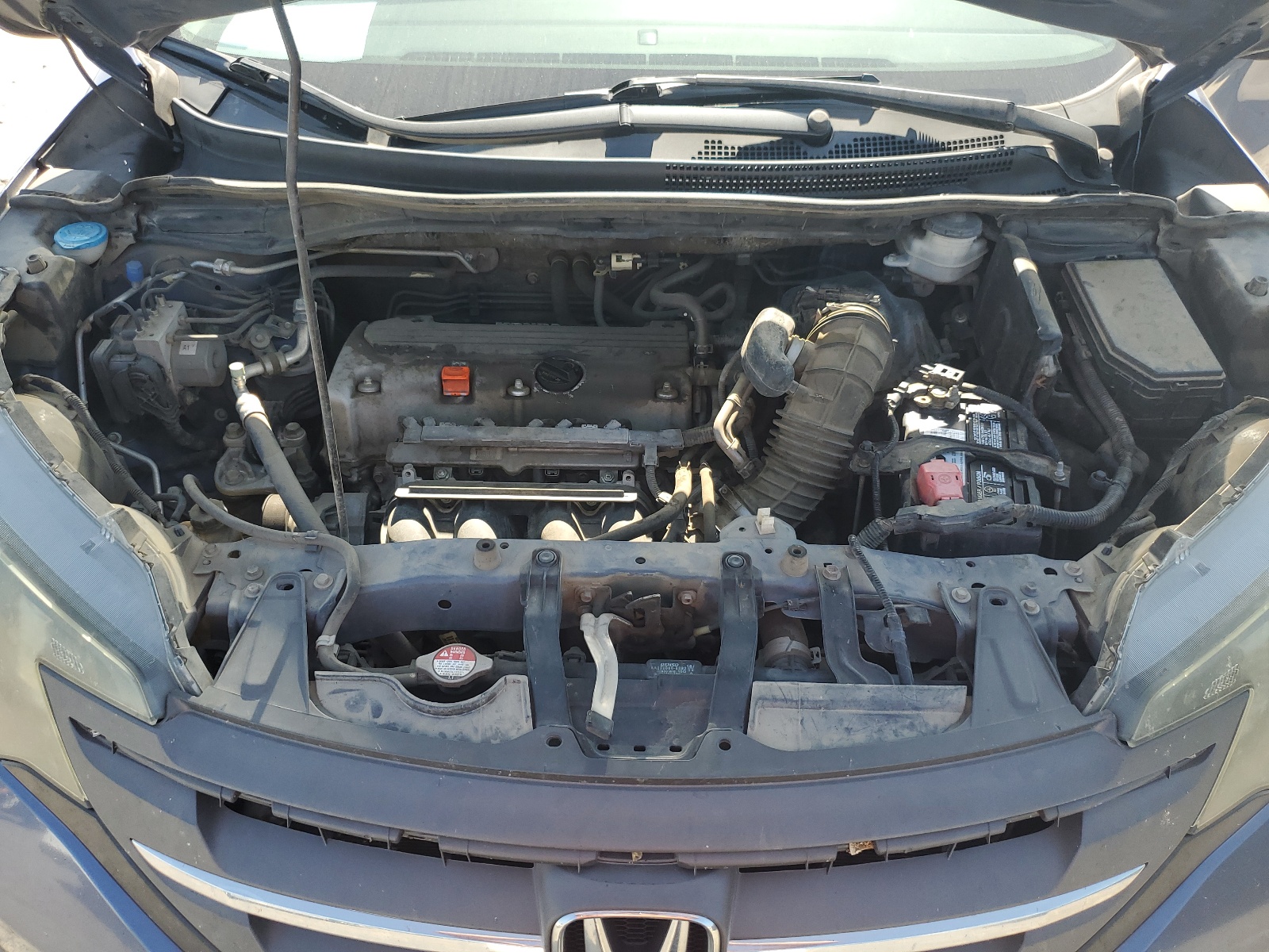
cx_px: 634
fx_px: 953
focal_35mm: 26
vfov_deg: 53.1
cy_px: 476
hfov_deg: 67.3
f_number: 1.5
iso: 50
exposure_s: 1/556
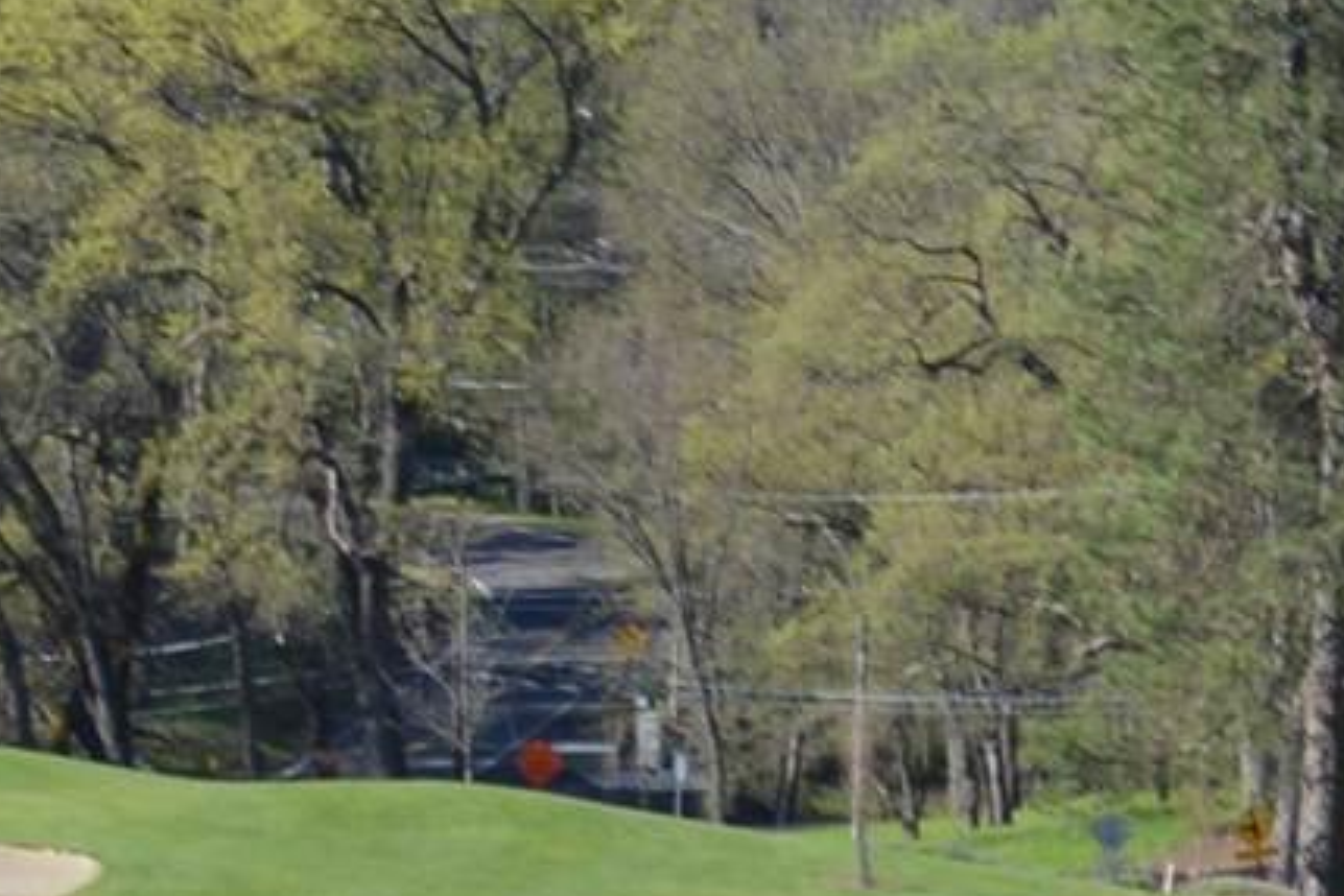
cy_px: 379
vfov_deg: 3.4
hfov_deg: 5.0
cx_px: -150
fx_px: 15231
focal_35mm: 408
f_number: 7.1
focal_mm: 38
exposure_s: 1/200
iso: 100
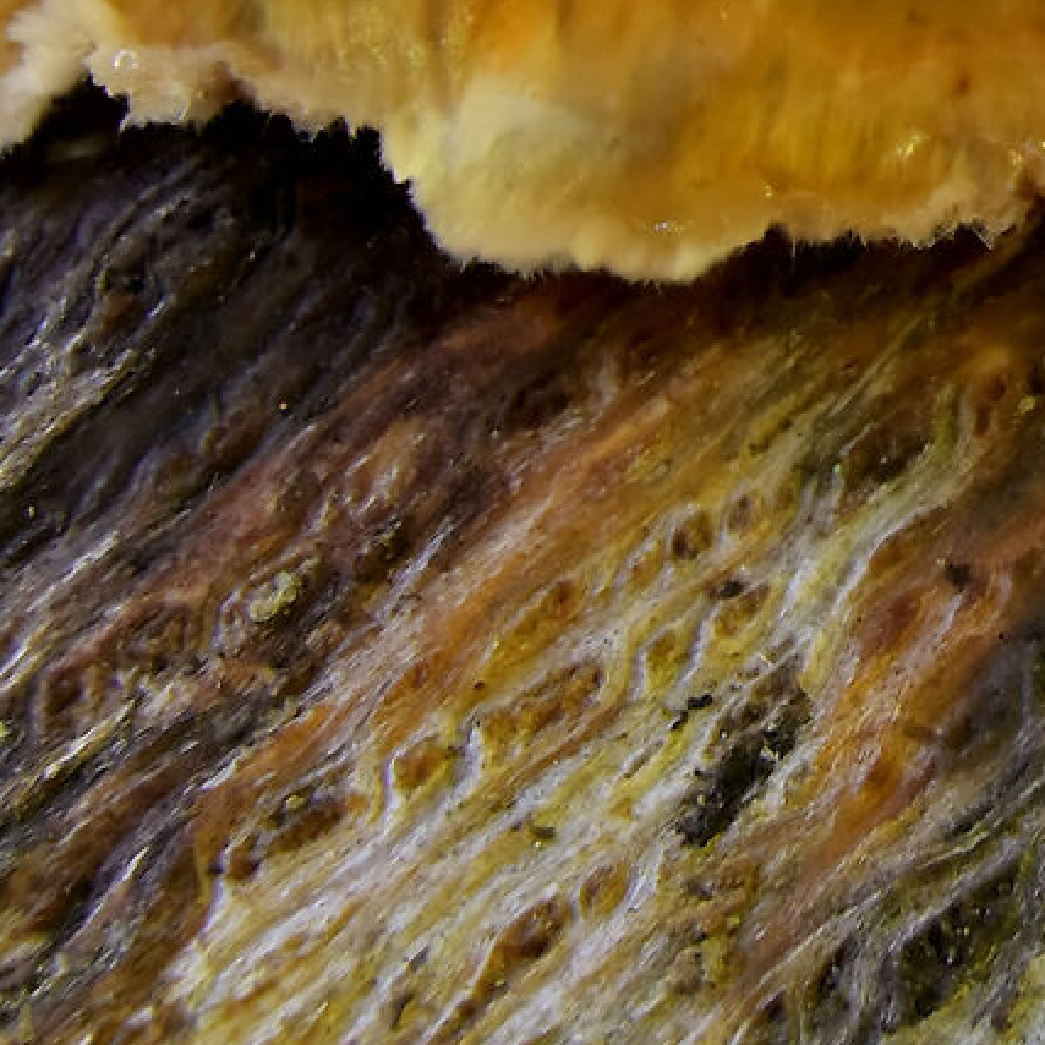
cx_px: 1248
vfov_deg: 7.4
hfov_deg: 7.4
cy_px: -132
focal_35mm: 234
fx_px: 7992
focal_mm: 49
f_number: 18
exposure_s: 5
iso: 200
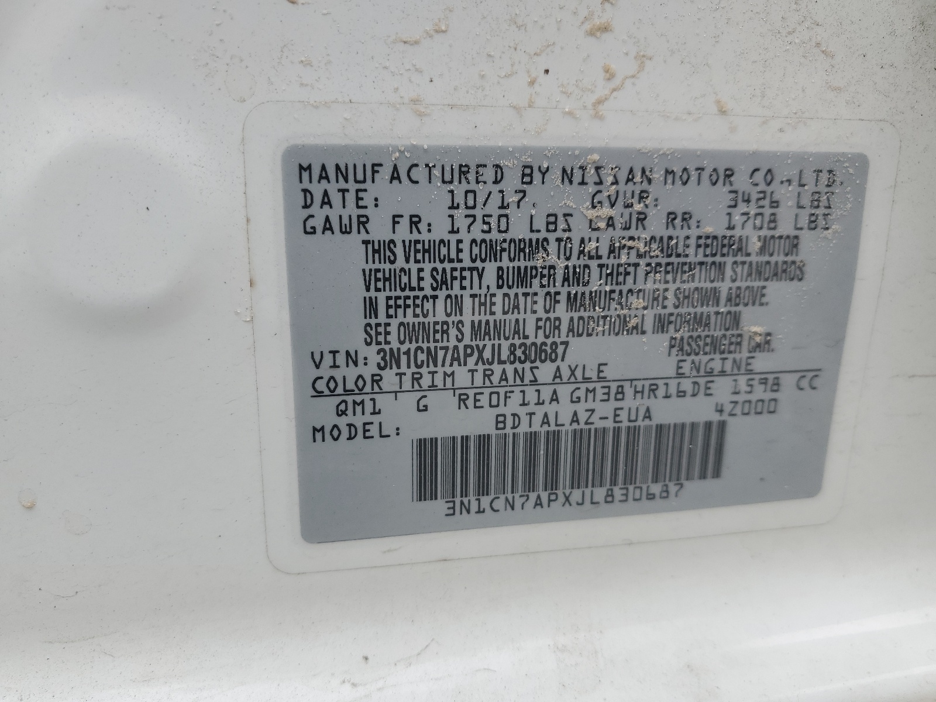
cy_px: 351
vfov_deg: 53.1
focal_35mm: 26
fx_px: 703
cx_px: 468
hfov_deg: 67.3
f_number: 1.5
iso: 50
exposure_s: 1/370
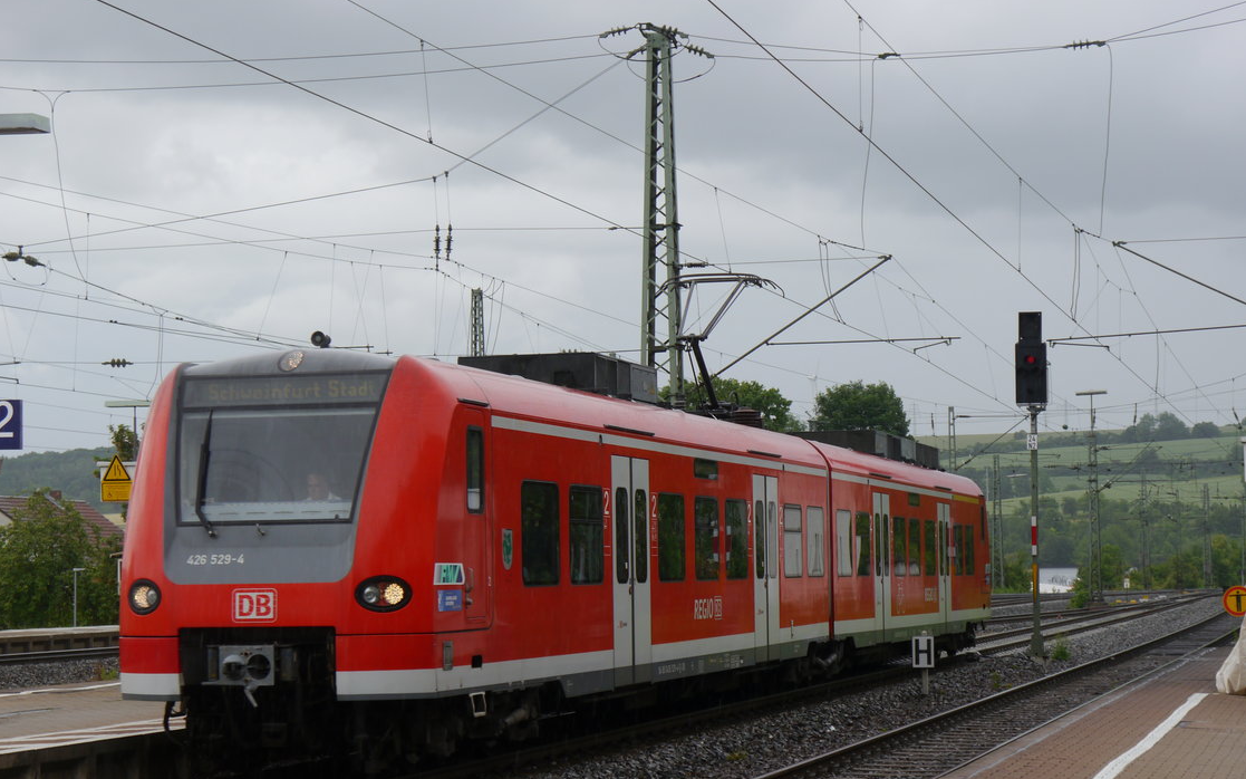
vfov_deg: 15.9
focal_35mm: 82
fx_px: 2784
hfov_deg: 25.2
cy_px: 444
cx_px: 628
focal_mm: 36
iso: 160
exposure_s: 1/160
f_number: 6.3
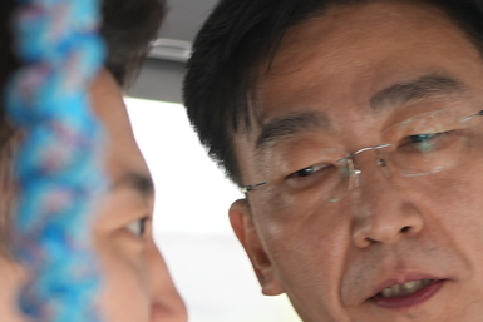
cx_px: 226
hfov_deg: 5.7
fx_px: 4885
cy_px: 467
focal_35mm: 364
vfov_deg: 3.8
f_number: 4.5
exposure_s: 1/125
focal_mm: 100
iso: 200
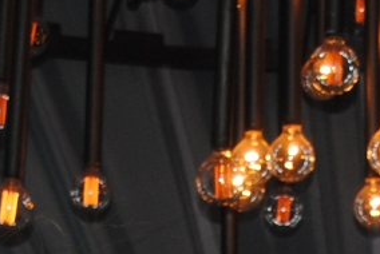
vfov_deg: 4.0
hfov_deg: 6.3
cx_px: 353
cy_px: 845
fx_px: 3455
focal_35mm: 327
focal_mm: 32
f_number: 4.5
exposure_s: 1/60
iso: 200
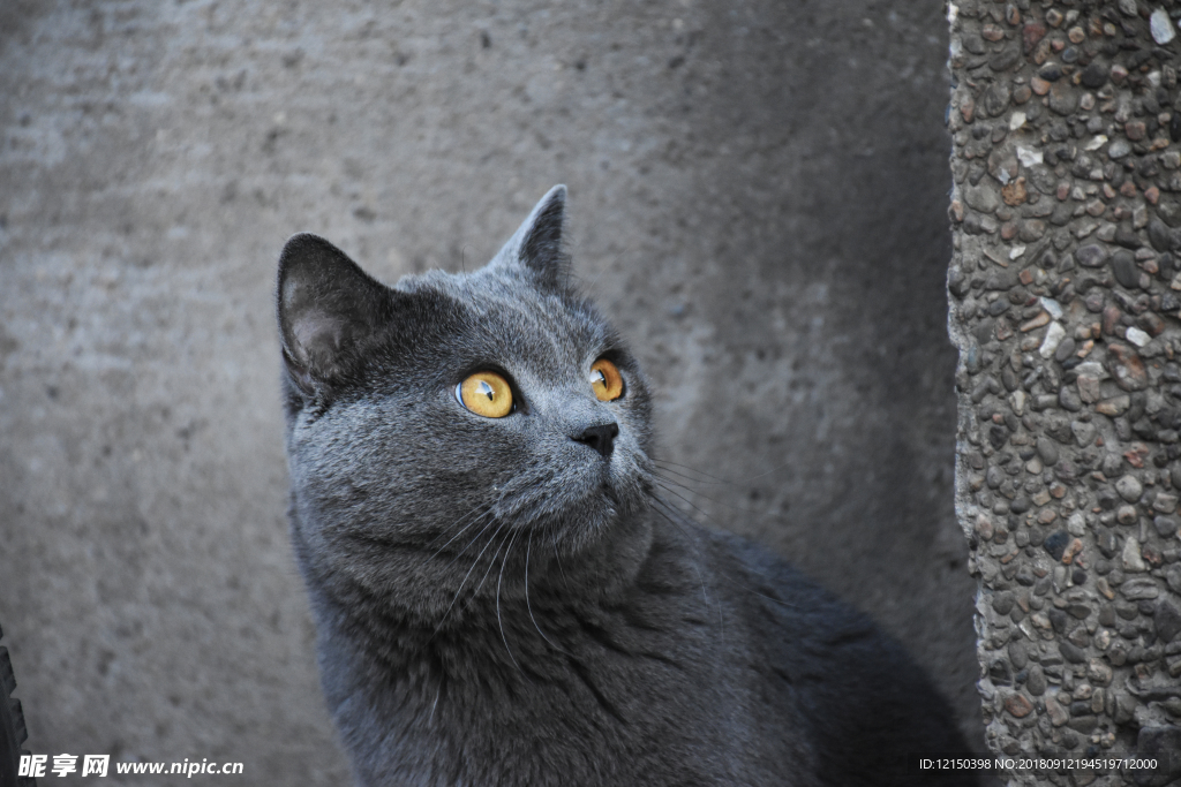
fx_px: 6890
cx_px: 590
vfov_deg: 6.5
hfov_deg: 9.8
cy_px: 394
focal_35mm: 210
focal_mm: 140
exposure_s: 1/125
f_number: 5.6
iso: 2500
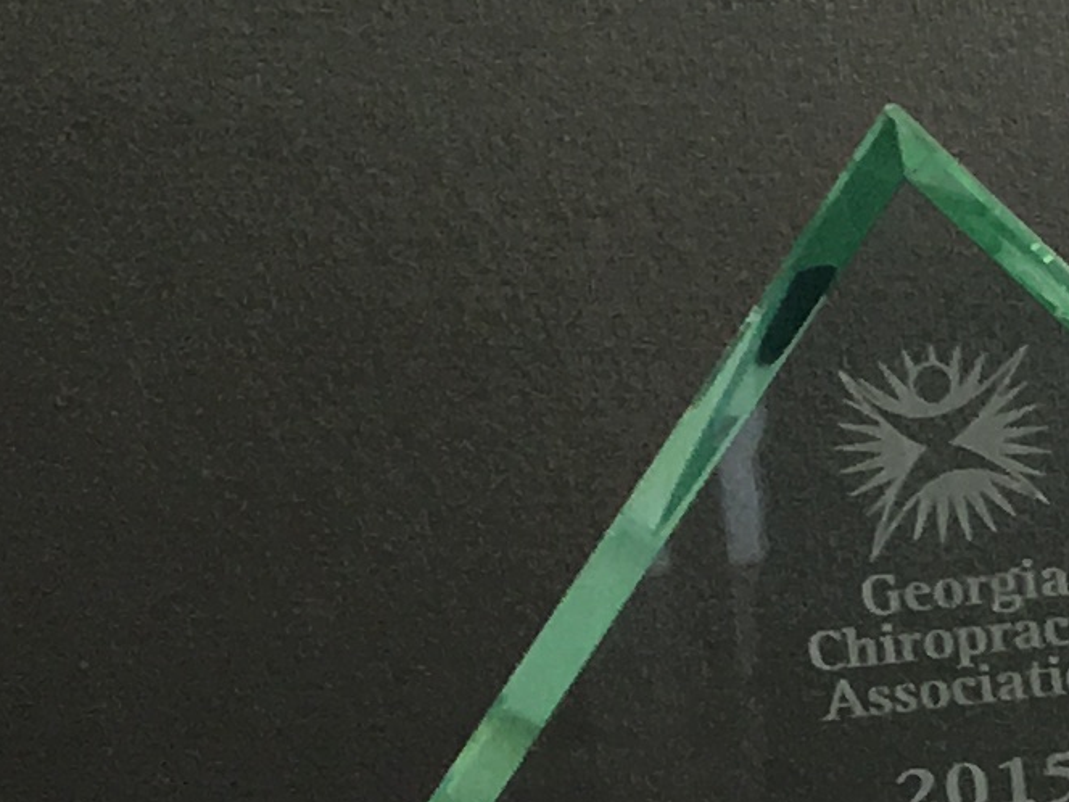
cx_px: 2850
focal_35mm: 176
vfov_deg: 8.4
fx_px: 5435
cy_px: 335
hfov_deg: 9.5
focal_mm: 4.15
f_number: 2.2
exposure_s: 1/60
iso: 32
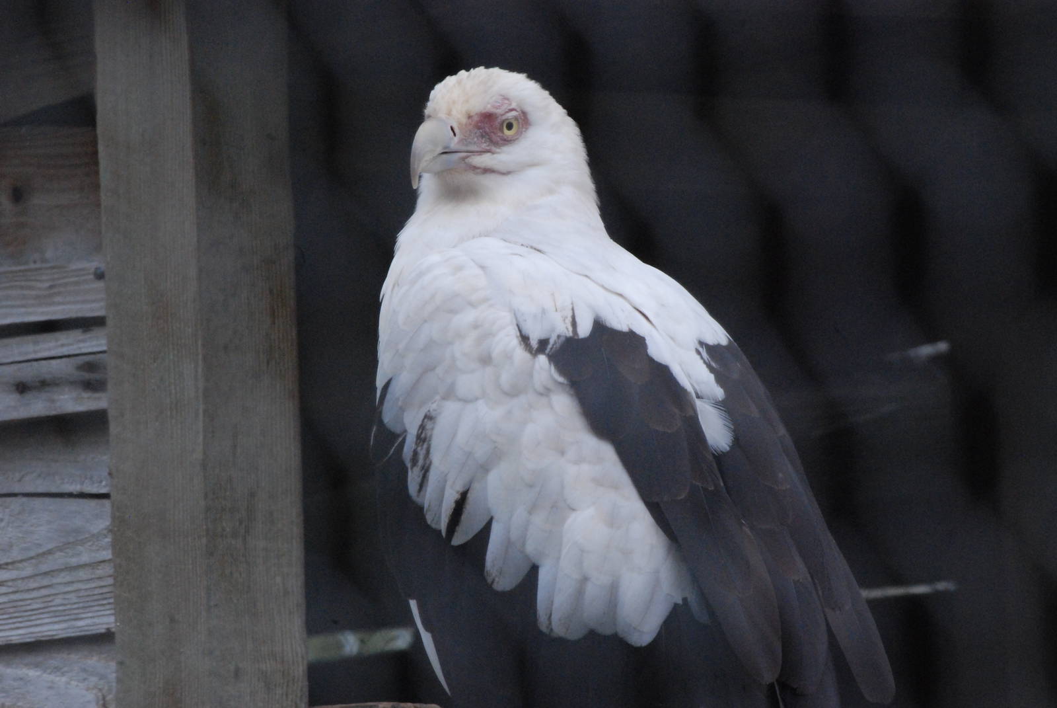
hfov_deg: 4.6
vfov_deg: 3.1
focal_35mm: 450
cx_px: 528
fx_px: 13228
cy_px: 354
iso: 1600
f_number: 22
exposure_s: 1/160
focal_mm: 300
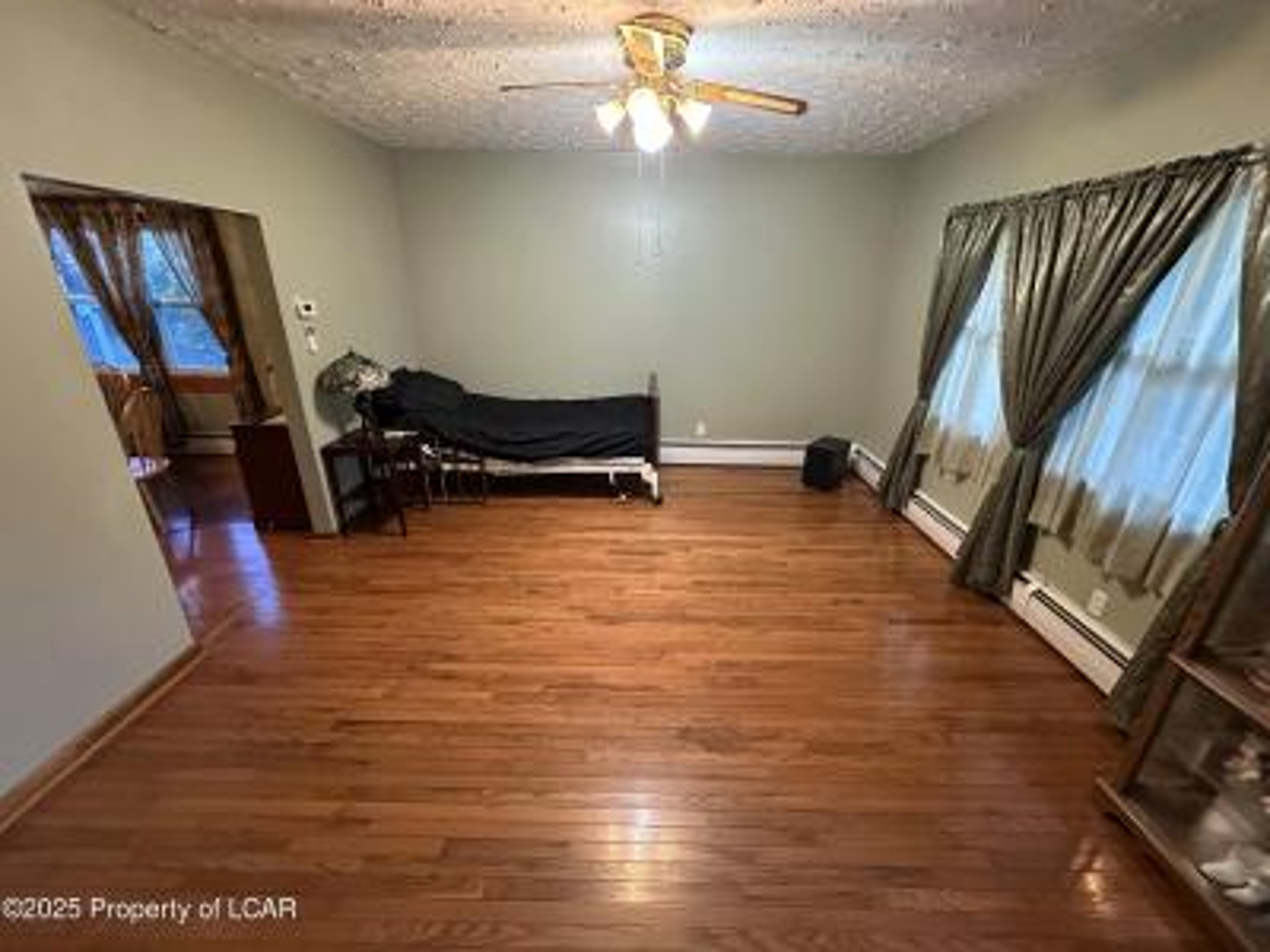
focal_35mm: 14
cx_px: 635
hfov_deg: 102.1
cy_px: 476
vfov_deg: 85.7
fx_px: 514
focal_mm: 2.22
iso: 1250
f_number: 2.2
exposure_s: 1/60
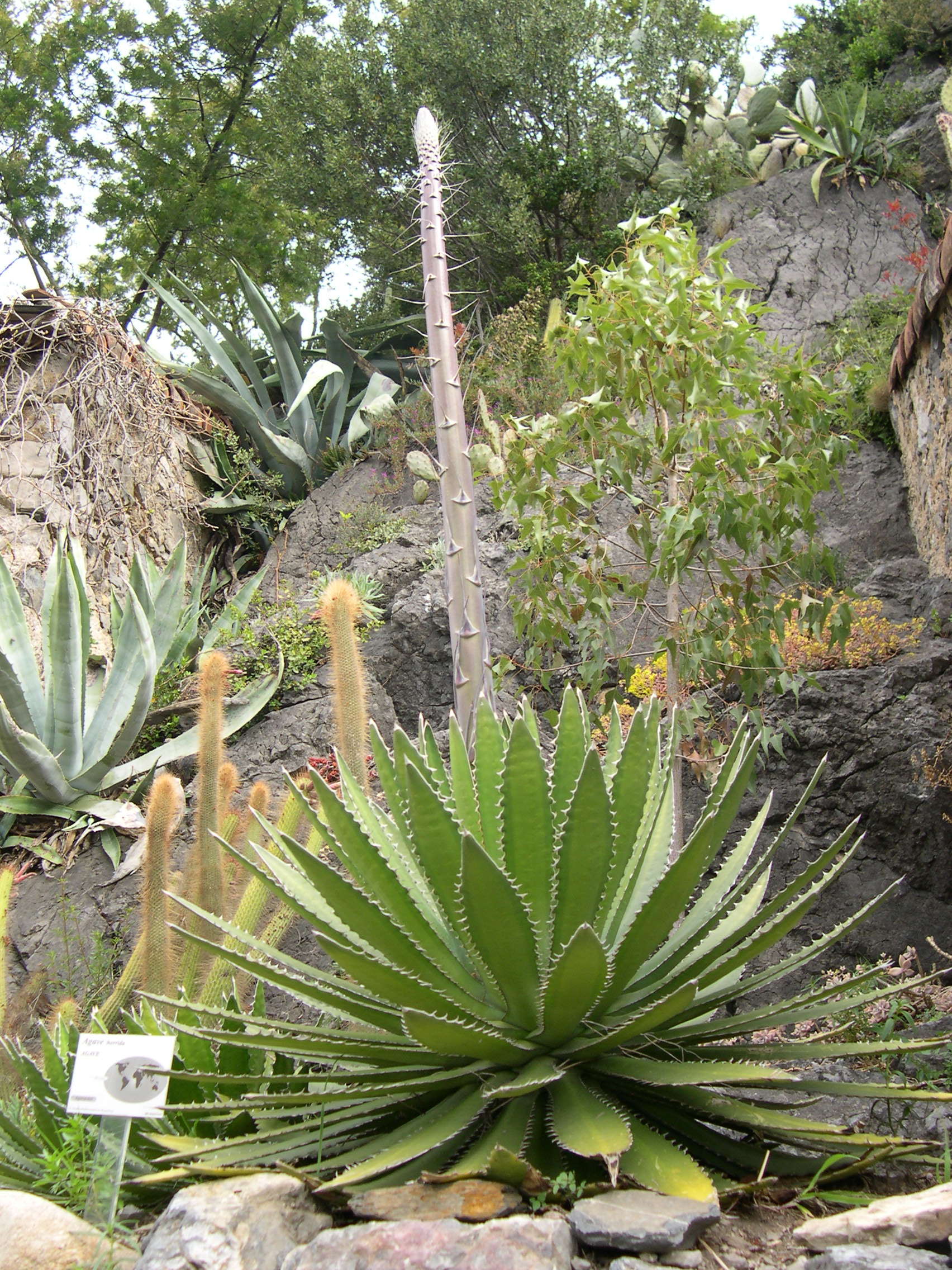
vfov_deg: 49.0
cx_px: 476
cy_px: 635
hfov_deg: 37.7
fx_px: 1393
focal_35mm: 38
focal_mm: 8
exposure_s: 1/145
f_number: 2.8
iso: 100
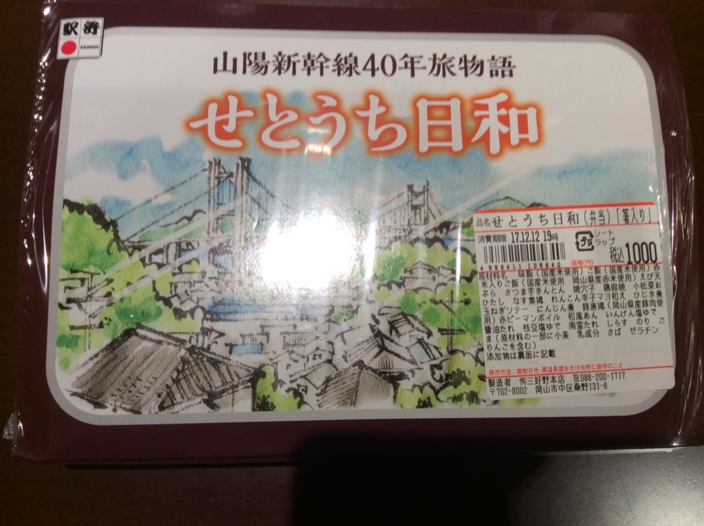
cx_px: 352
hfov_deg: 56.9
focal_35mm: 32
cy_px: 263
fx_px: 650
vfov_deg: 44.1
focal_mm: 3.3
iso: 32
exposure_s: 1/24
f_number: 2.4
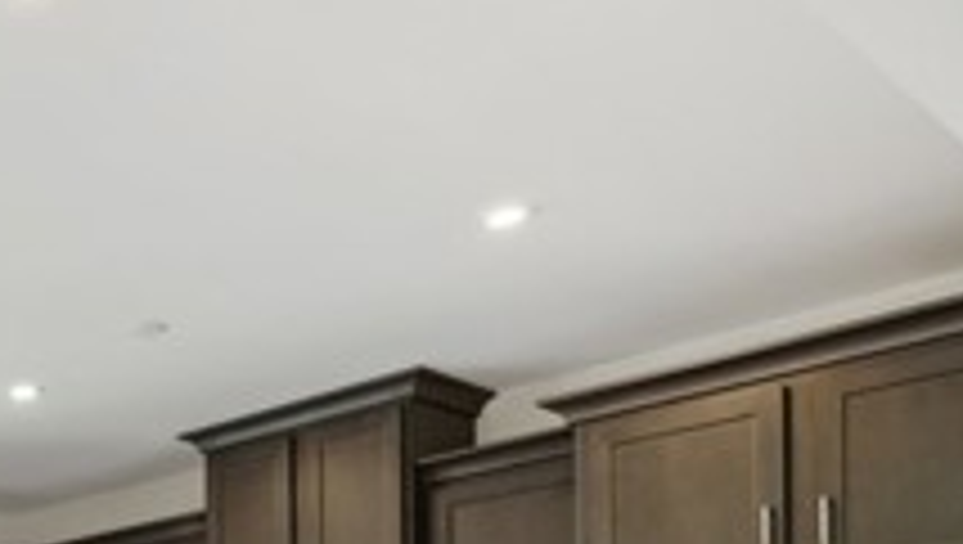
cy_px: 841
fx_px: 1278
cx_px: -279
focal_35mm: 50
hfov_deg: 31.9
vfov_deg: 20.3
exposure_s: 1/30
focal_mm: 16
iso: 200
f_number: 7.1
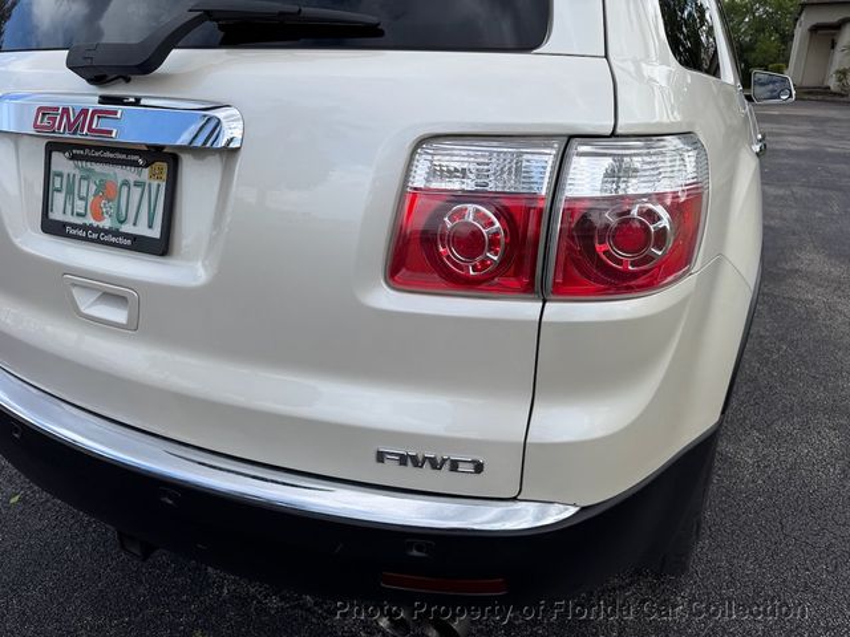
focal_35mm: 24
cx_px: 425
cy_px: 318
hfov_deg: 71.6
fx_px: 589
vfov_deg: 56.8
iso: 80
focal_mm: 6.76
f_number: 1.78
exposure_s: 1/2703
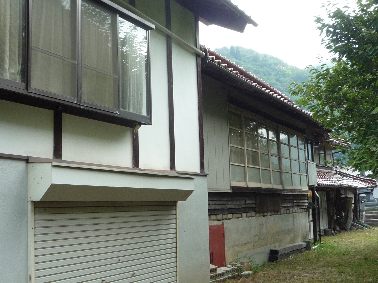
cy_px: 142
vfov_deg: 30.3
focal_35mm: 48
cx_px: 189
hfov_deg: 39.7
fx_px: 524
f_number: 4
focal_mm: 5.2
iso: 100
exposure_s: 1/160
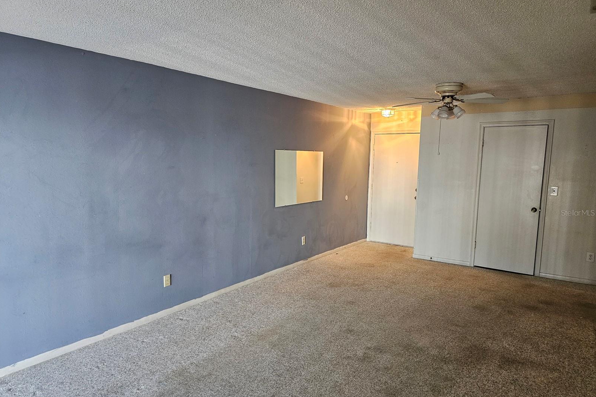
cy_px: 213
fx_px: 397
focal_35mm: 24
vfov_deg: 53.1
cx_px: 297
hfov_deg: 73.7
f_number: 1.7
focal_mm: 6.3
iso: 640
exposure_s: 1/120
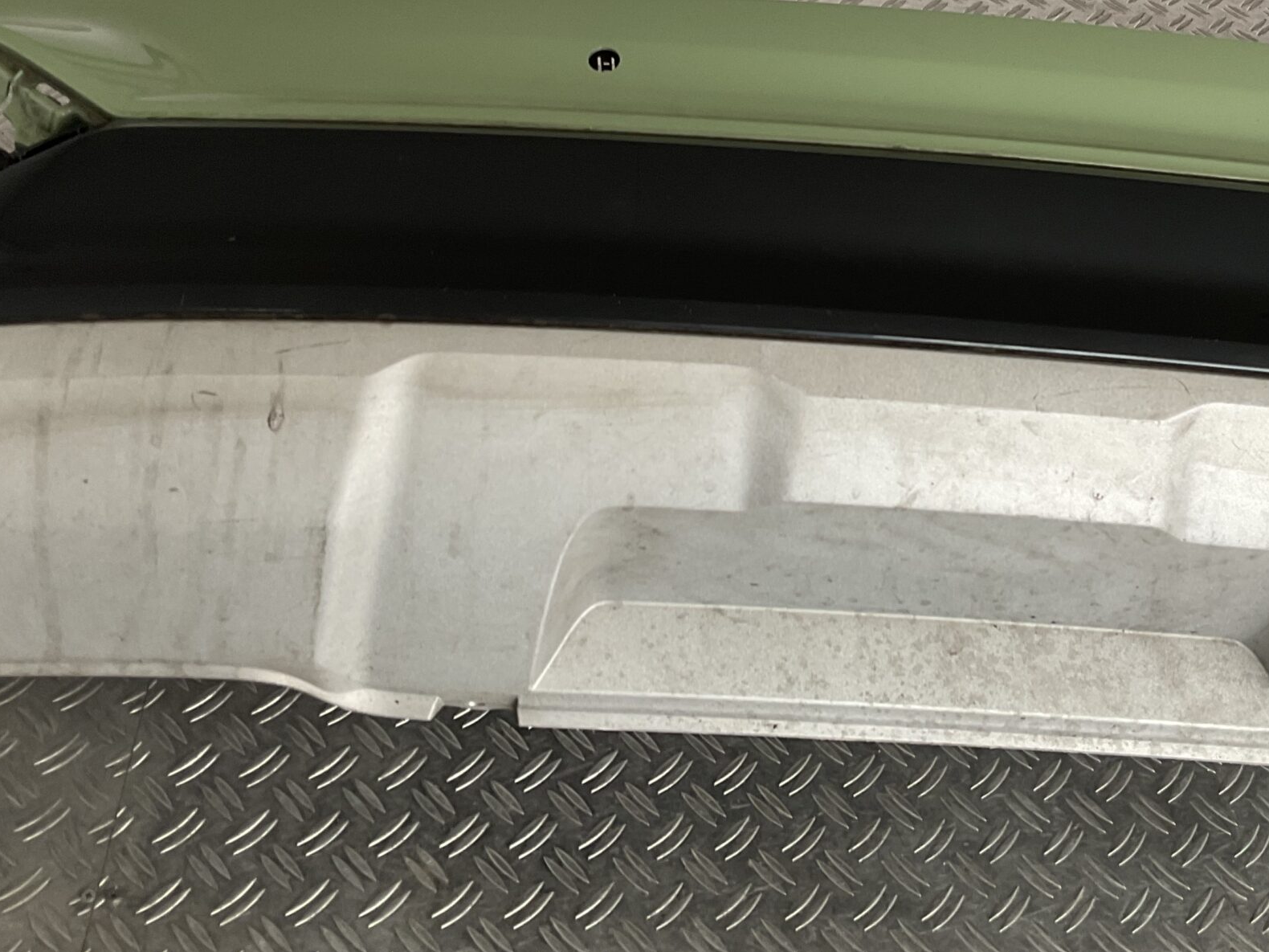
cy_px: 218
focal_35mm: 47
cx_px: 805
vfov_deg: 30.3
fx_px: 1723
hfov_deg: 40.1
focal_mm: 3
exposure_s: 1/50
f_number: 1.8
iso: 32
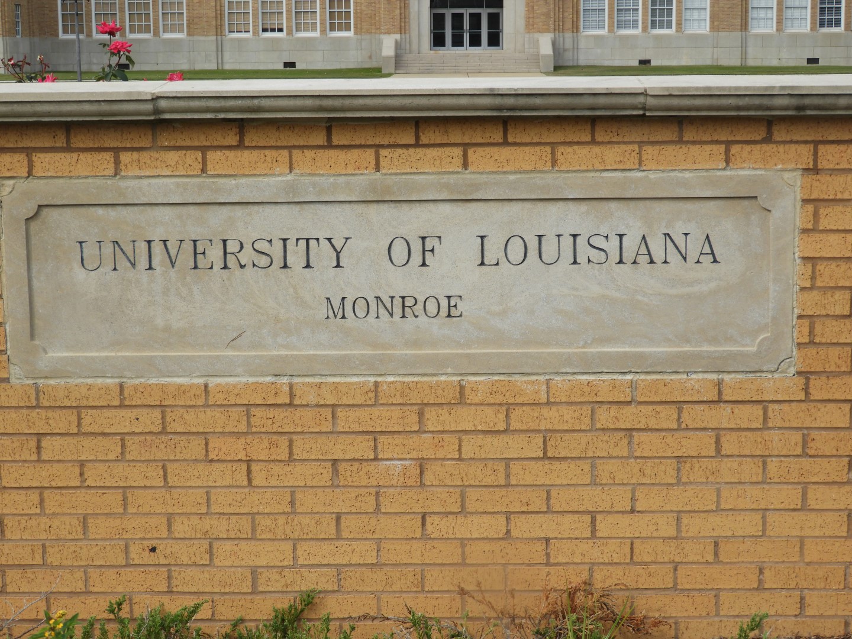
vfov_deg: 21.0
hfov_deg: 27.8
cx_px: 426
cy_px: 320
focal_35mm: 70
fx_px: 1723
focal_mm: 12.5
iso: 100
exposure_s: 1/500
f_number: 4.5
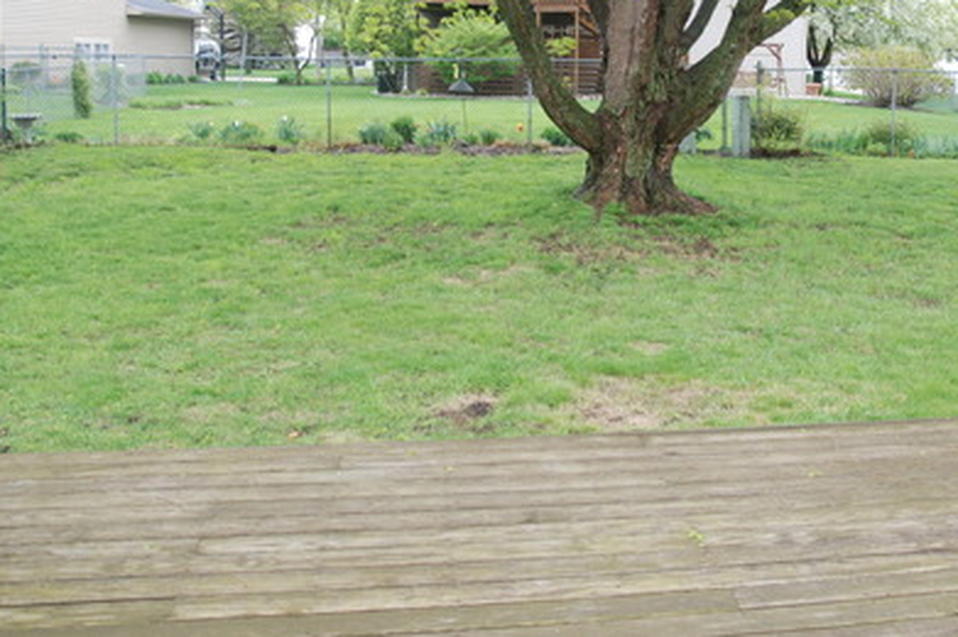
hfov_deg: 45.9
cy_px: 118
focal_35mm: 42
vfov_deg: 31.1
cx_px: 639
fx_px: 1112
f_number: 4
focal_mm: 17
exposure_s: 1/60
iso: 160
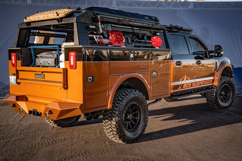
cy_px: 80
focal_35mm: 42
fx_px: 282
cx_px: 121
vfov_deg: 31.9
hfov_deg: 46.4
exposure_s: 1/200
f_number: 8
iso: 200
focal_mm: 42
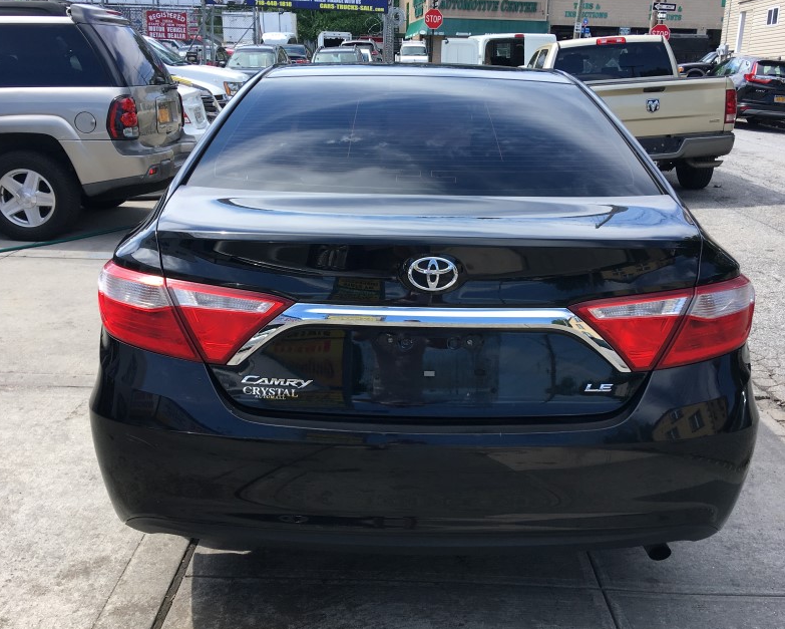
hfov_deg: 49.1
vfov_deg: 40.2
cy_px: 322
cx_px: 403
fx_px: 860
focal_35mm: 37
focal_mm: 4.15
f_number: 2.2
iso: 25
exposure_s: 1/610
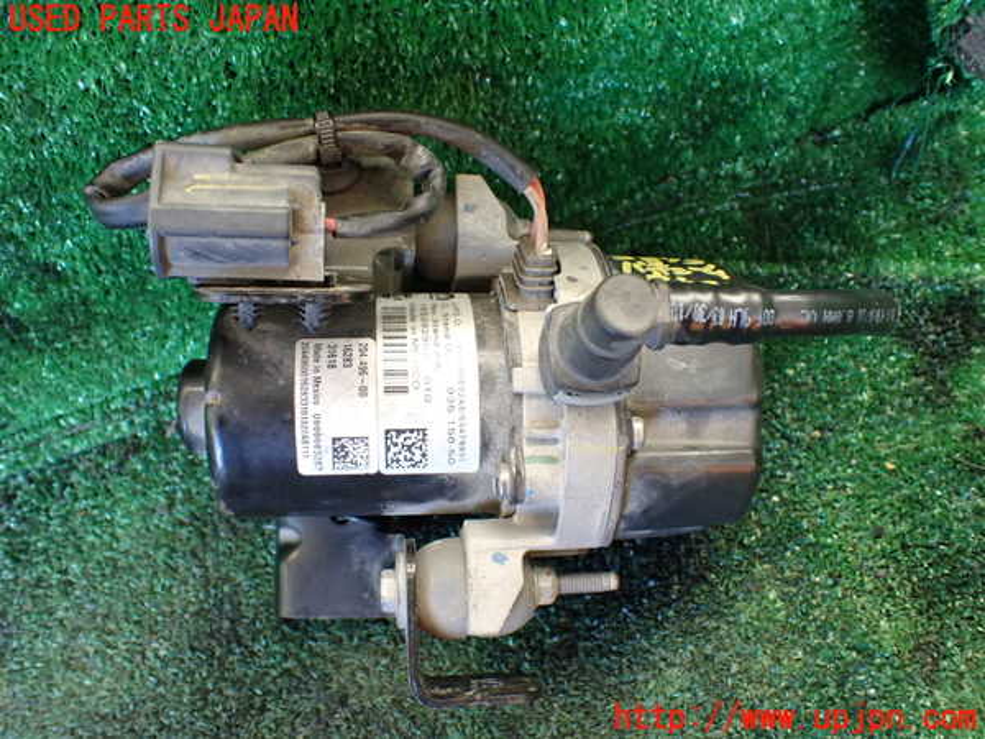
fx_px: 854
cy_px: 370
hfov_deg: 60.0
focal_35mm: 30
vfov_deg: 46.8
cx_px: 492
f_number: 2.3
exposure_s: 1/125
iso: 640
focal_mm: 5.4
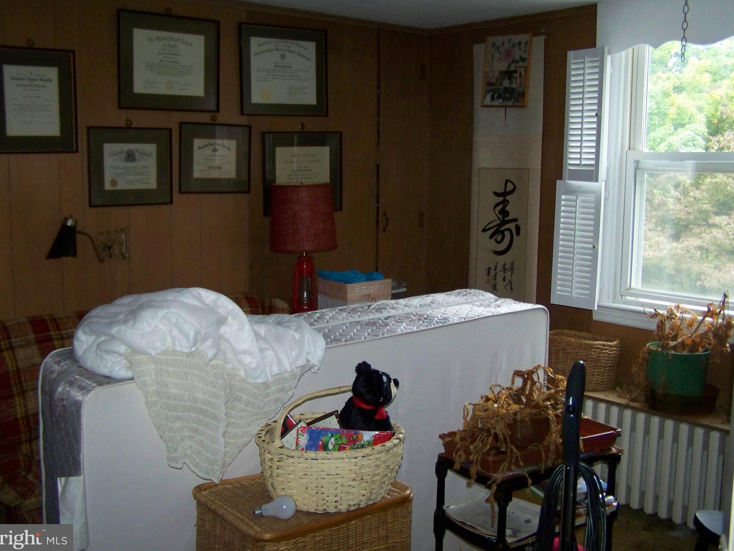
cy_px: 272
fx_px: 827
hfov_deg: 47.9
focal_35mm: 39
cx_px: 358
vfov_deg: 36.8
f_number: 2.8
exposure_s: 1/30
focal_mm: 6.3
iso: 200
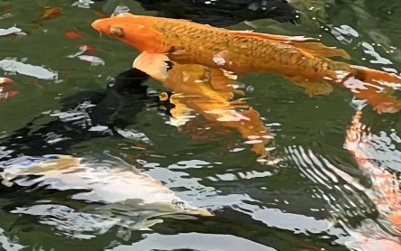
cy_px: 10
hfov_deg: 7.9
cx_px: 25
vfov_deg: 5.0
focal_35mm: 264
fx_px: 2885
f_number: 2.8
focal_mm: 9
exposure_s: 1/99
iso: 80
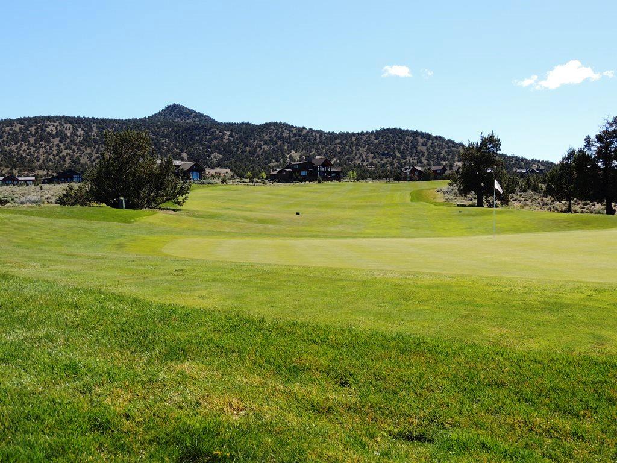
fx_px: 766
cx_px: 308
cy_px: 232
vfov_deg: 33.6
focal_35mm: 43
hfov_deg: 43.9
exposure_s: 1/800
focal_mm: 7.6
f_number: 3.4
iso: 100
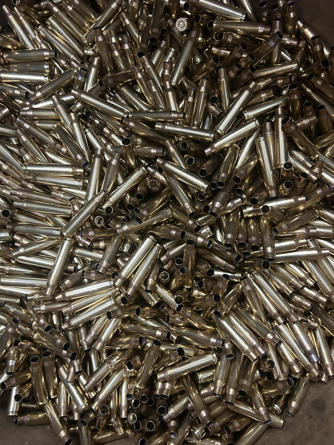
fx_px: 334
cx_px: 167
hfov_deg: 53.1
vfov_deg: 67.3
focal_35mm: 26
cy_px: 222
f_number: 1.5
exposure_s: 1/40
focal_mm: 5.7
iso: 400
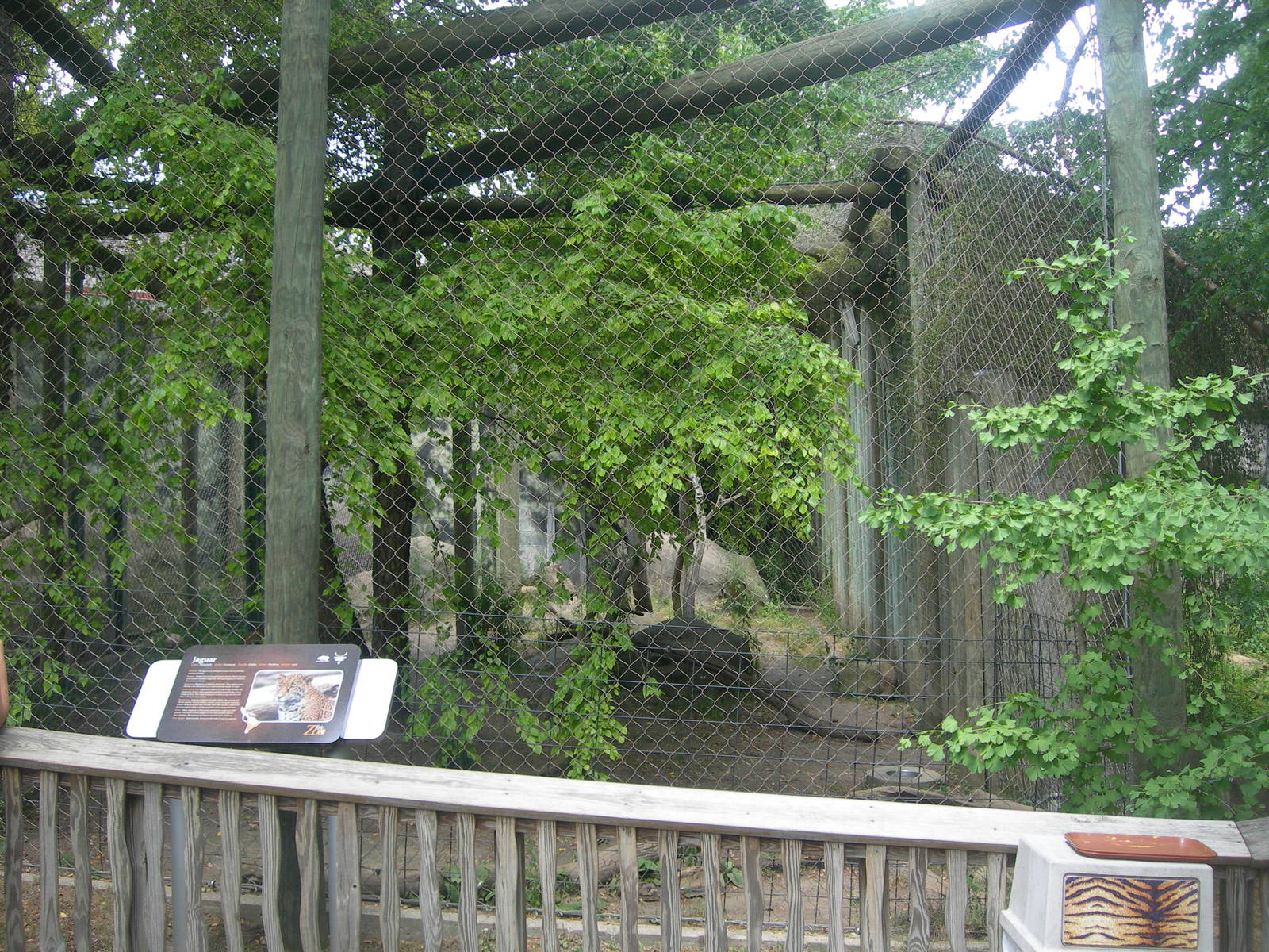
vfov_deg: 37.7
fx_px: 1393
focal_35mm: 38
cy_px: 476
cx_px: 634
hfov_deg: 49.0
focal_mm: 7.8
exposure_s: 1/158
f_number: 2.8
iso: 50
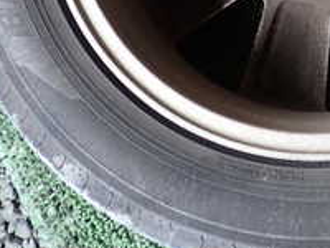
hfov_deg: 21.1
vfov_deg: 15.5
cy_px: -83
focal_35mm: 90
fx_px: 858
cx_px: 323
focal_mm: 5.4
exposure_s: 1/125
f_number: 2.3
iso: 160
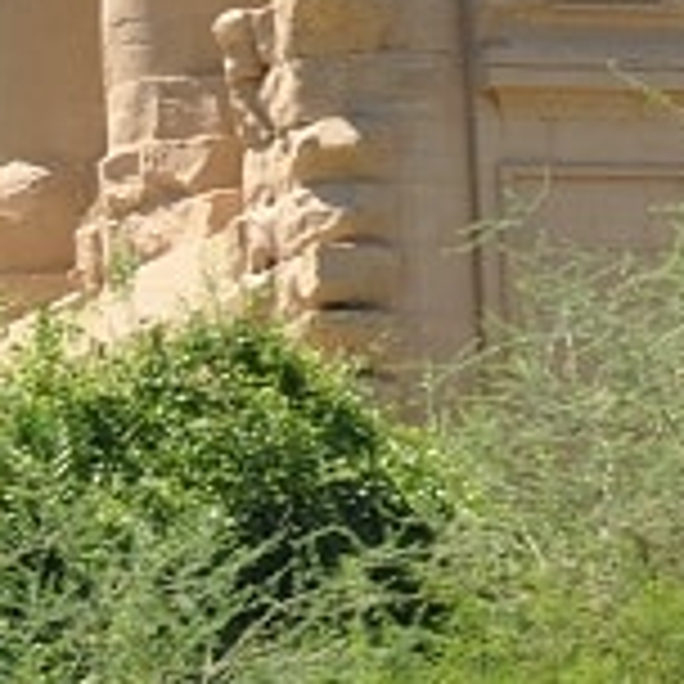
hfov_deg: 3.9
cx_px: 1519
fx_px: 9941
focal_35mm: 445
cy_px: -128
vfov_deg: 3.9
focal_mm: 55
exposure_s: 1/250
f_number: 8
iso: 200
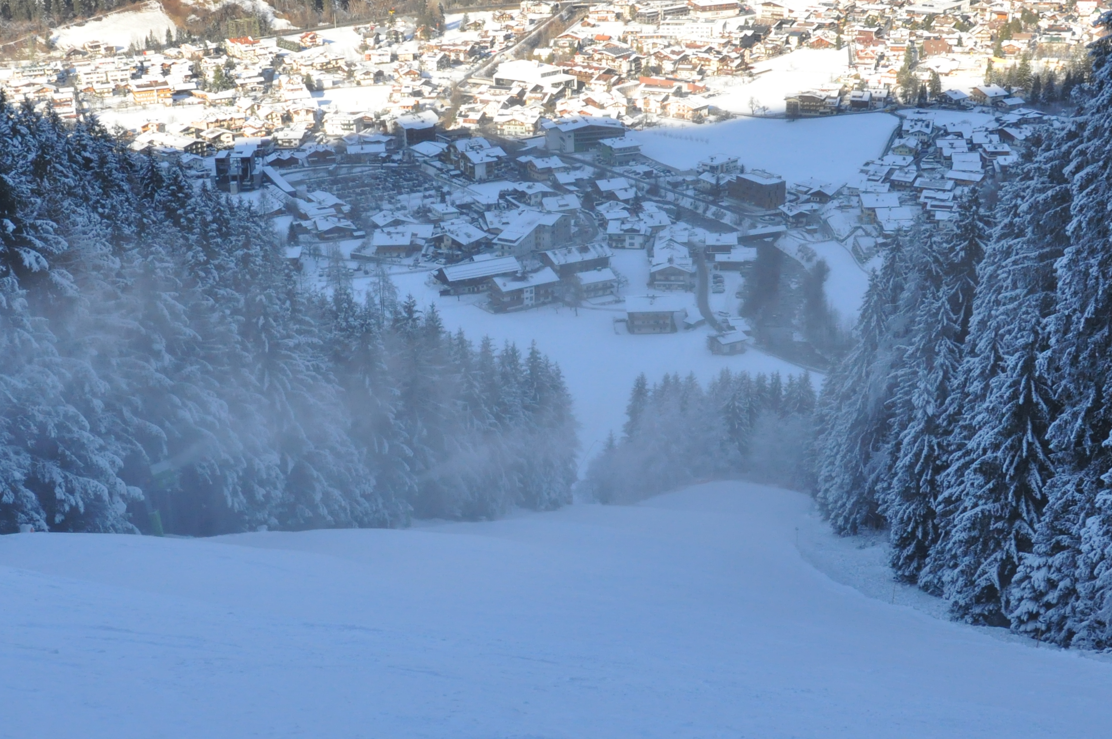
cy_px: 460
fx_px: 1630
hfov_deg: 37.6
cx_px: 458
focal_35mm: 53
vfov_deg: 25.5
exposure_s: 1/500
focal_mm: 21
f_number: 11
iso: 800
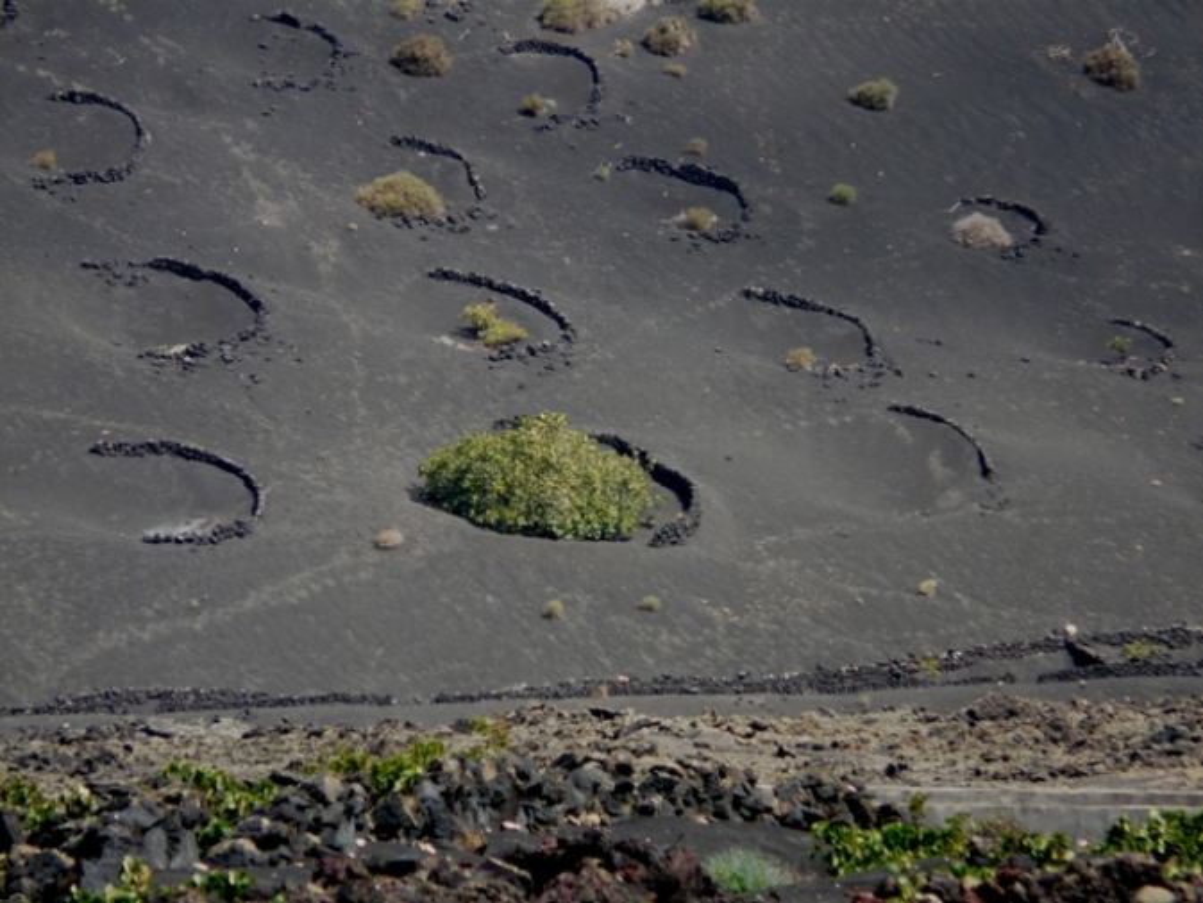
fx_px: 17518
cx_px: 602
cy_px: 452
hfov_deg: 3.9
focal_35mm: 504
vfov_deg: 3.0
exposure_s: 1/250
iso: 100
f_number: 4.2
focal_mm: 82.8
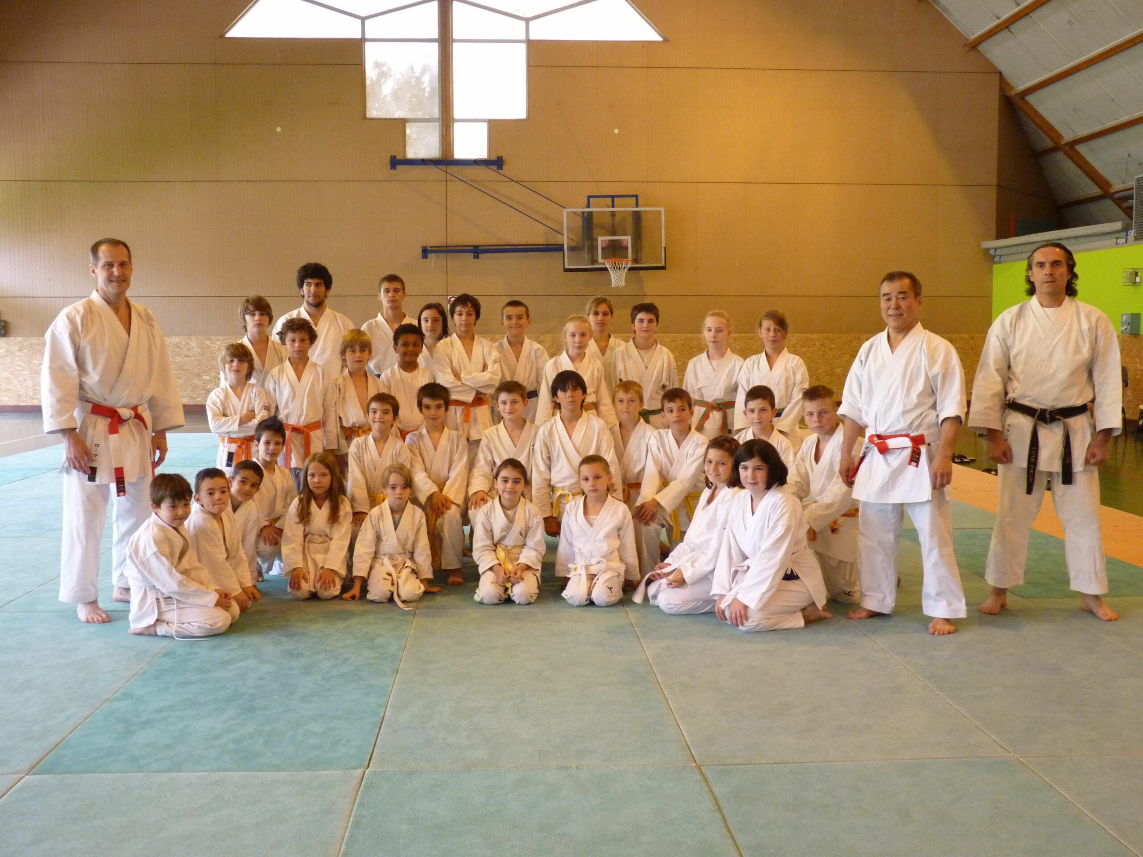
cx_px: 572
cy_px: 428
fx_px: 1123
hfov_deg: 54.0
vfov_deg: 41.8
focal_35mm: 34
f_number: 3
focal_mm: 6
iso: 400
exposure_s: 1/60
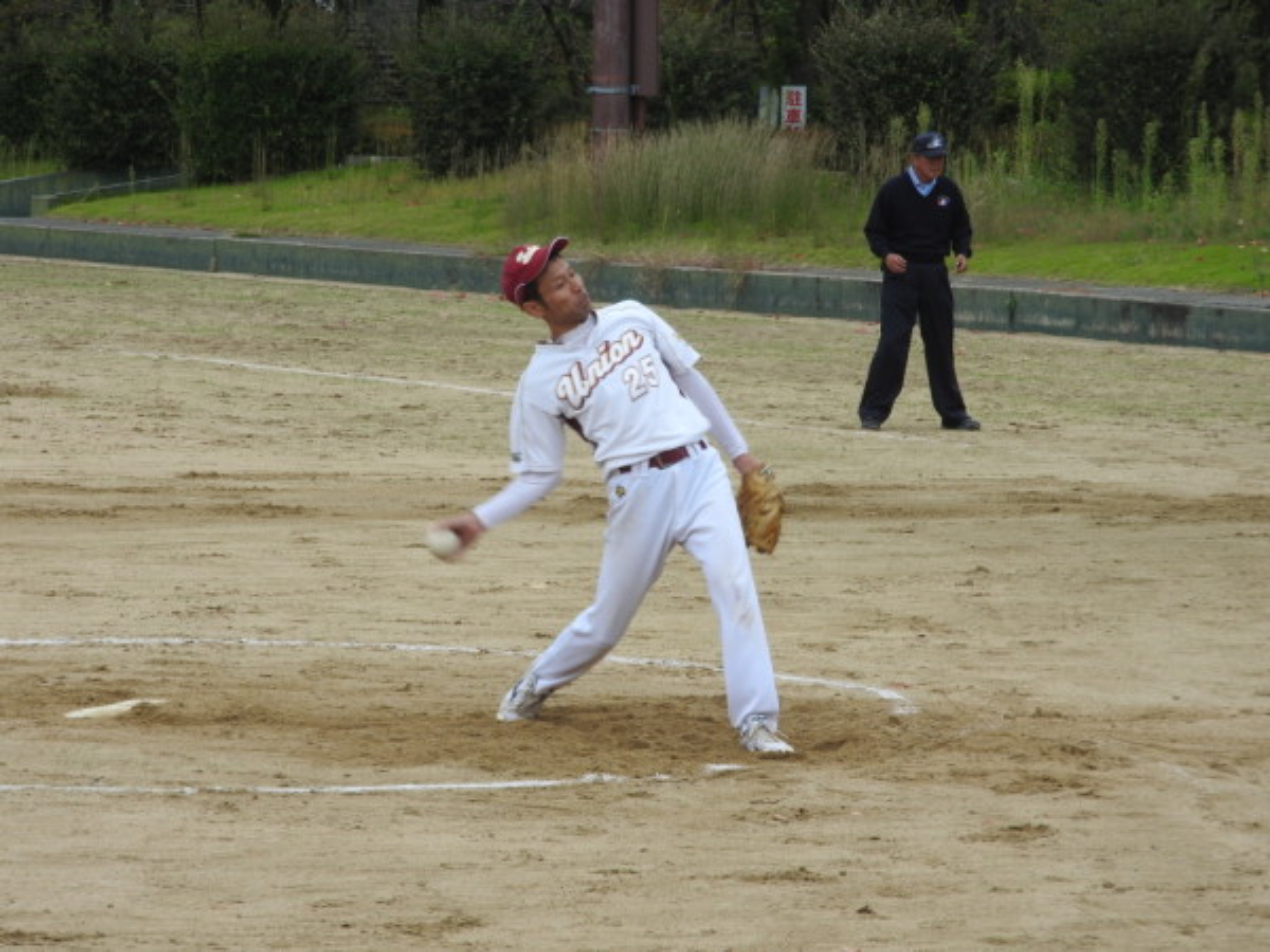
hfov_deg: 11.0
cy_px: 476
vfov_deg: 8.2
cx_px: 635
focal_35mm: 180
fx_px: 6604
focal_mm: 32.2
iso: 100
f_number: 5.3
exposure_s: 1/400
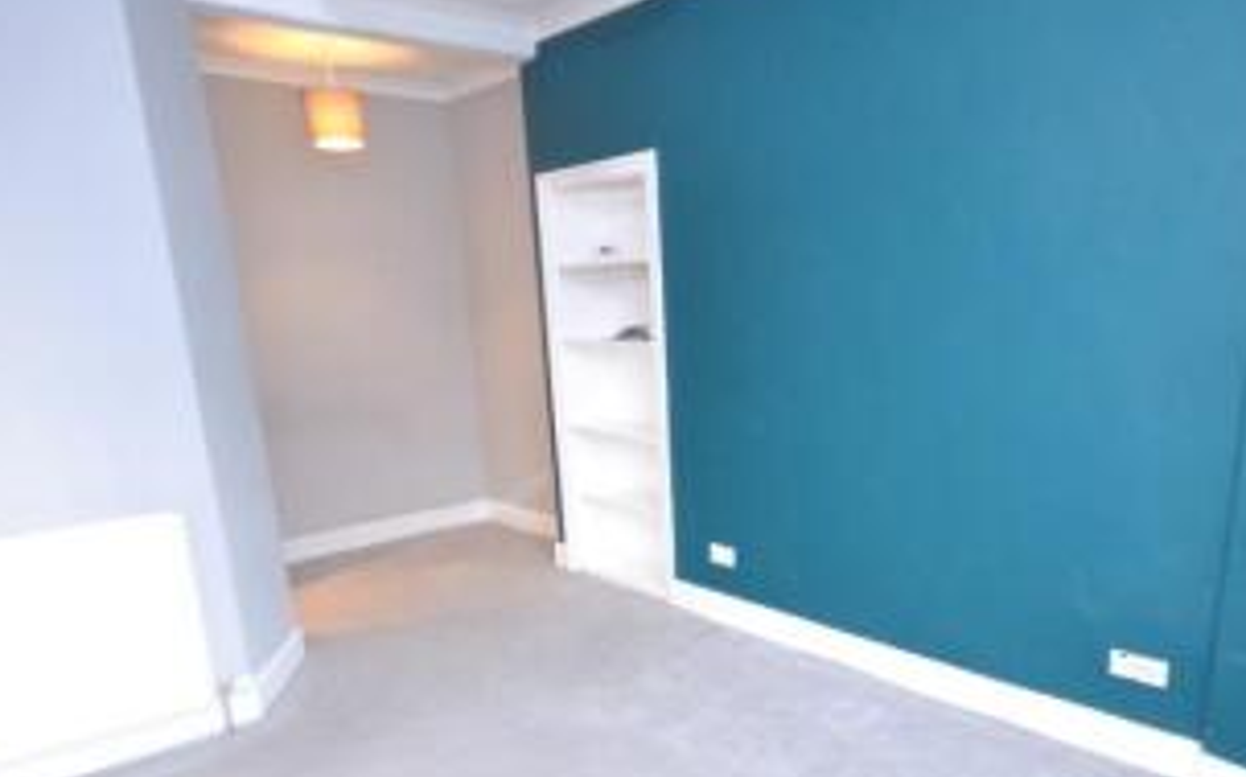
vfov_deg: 49.8
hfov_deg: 74.6
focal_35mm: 24
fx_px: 815
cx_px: 691
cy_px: 536
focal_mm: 10
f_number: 4
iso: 2500
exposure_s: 1/60
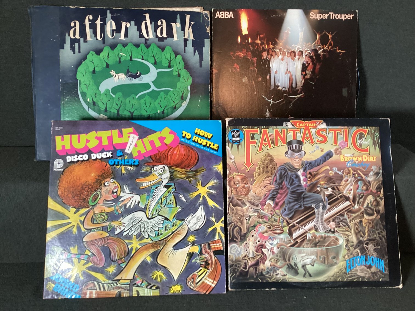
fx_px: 372
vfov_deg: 45.4
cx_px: 208
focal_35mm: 31
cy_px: 156
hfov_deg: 58.3
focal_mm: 3.3
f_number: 2.4
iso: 250
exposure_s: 1/50
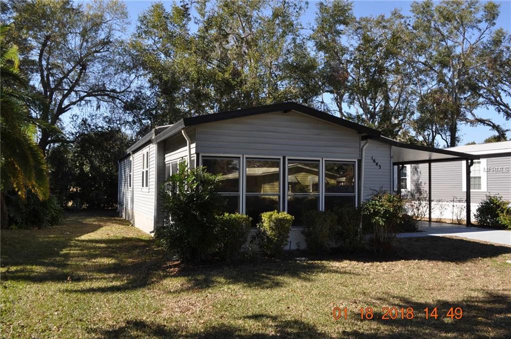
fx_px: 425
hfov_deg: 62.0
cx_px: 256
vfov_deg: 43.5
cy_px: 170
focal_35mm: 30
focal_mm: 20
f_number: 8
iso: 200
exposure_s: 1/250
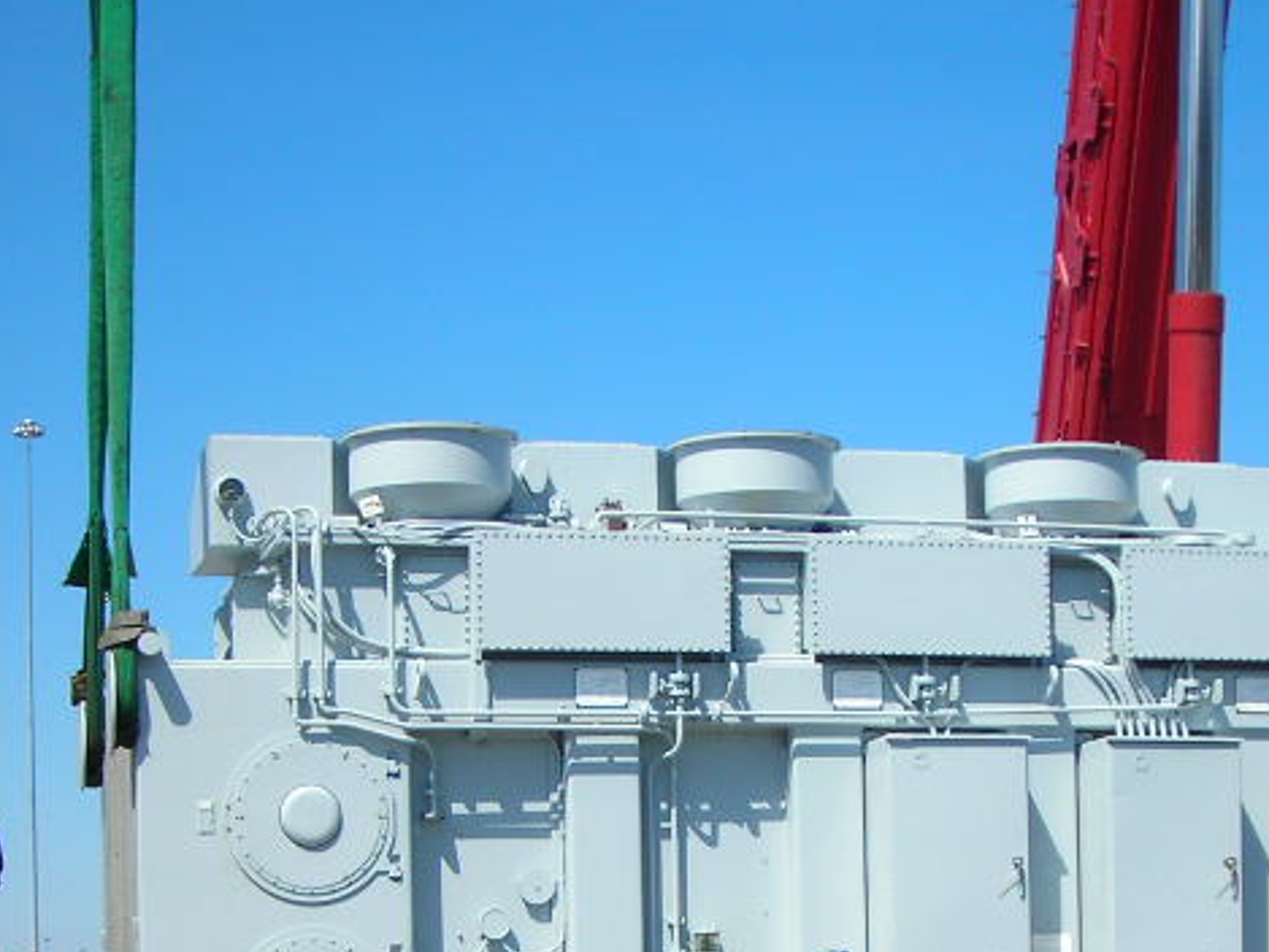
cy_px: 960
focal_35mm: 83
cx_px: 725
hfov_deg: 23.5
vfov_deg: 17.4
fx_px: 3044
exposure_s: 1/184
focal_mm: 6.3
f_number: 6.4
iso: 50
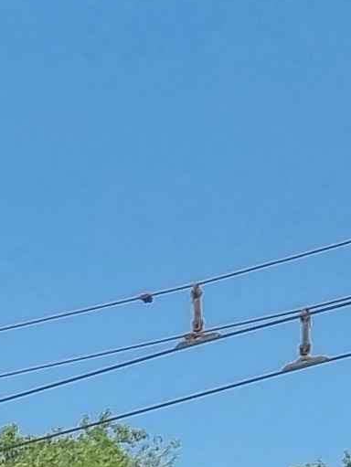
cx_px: -980
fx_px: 2768
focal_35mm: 205
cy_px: 1040
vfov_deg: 8.9
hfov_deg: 6.2
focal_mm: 5.4
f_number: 1.8
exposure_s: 1/2576
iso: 50
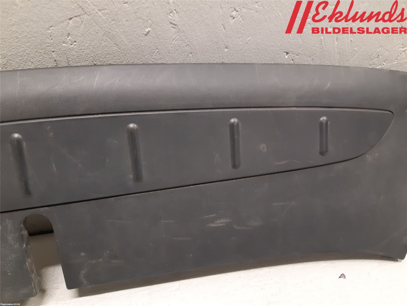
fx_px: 306
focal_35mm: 26
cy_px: 153
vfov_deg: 53.1
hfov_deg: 67.3
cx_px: 204
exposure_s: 1/33
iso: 250
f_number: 1.7
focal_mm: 3.93
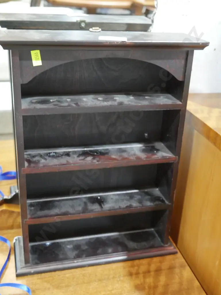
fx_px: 374
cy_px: 148
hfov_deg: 32.9
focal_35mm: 44
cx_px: 110
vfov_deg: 42.9
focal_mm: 22
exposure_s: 1/50
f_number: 4.7
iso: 3200
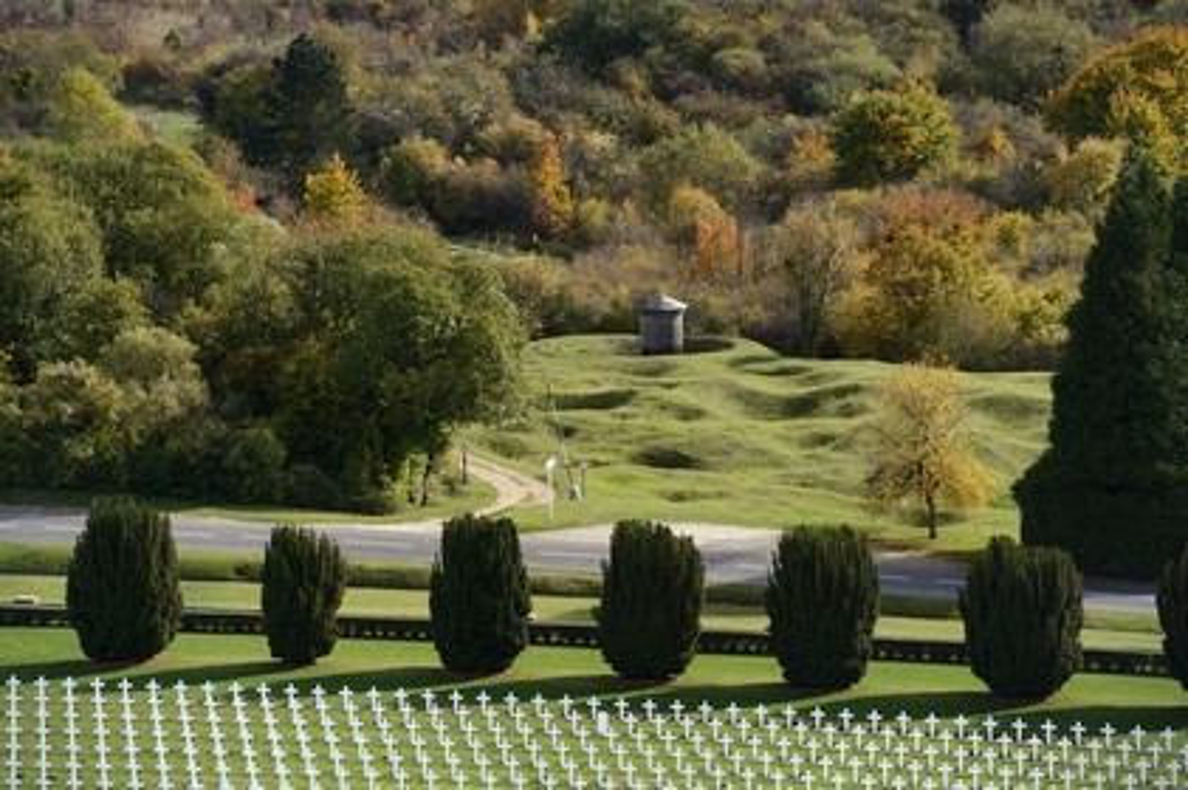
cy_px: 395
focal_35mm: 200
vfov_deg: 6.9
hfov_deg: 10.3
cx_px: 594
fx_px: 6595
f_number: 10
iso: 200
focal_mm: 200
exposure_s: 1/250
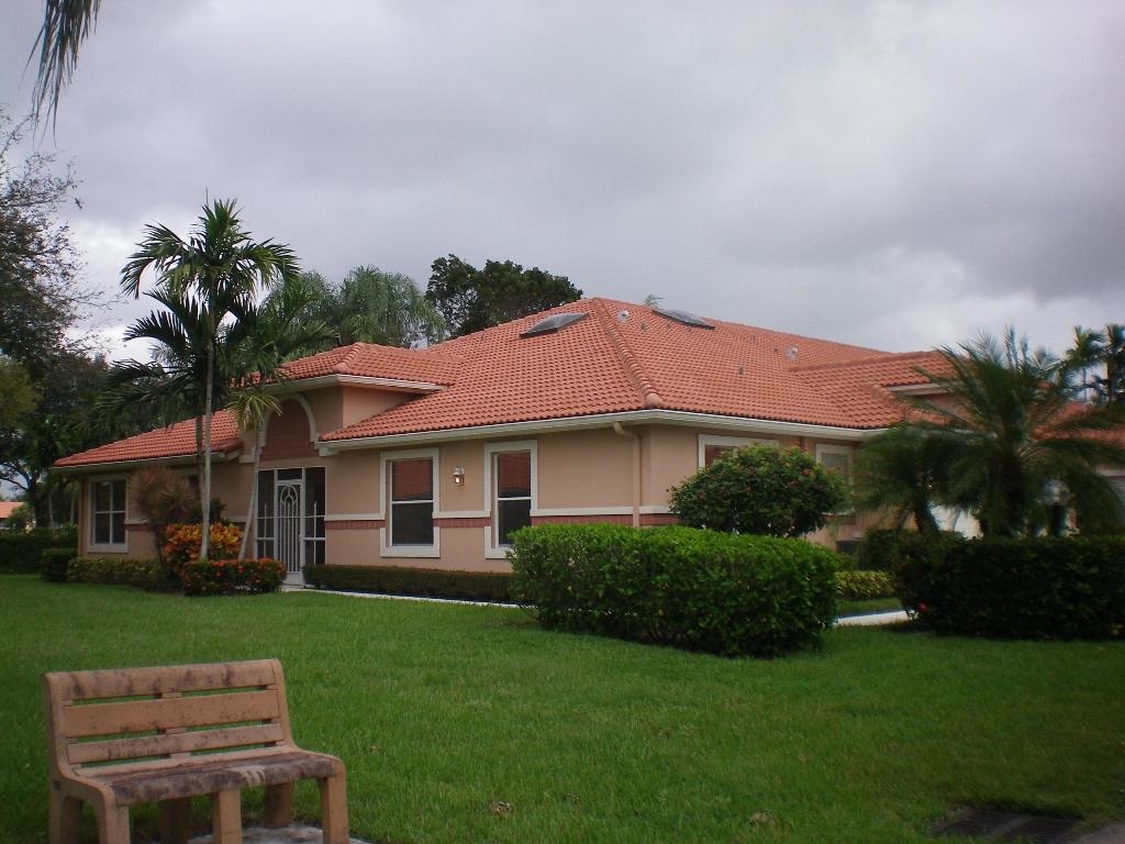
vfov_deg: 37.7
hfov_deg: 49.0
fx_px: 1235
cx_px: 562
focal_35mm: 38
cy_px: 422
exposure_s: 1/500
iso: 64
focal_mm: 6.3
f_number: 4.6
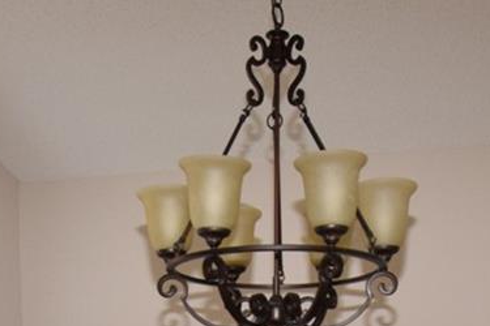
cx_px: 253
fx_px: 871
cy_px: 653
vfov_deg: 16.3
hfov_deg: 31.4
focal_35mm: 64
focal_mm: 10
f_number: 5.6
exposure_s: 1/125
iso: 800
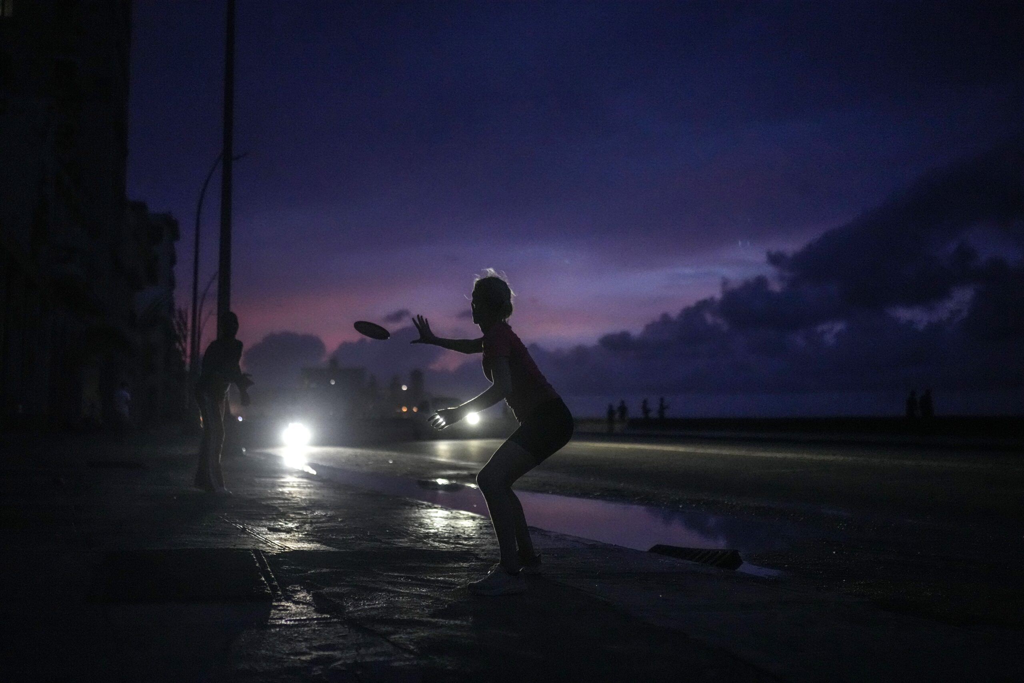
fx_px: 996
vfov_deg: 37.9
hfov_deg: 54.4
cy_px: 342
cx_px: 512
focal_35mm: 35
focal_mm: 35
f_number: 1.4
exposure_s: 1/400
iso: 10000
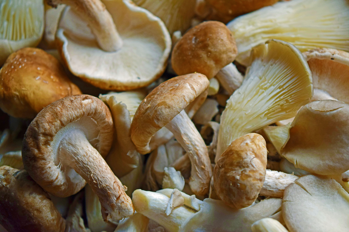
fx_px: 800
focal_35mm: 82
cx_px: 174
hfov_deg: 24.6
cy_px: 116
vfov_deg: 16.6
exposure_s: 1/60
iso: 720
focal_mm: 55
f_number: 5.6
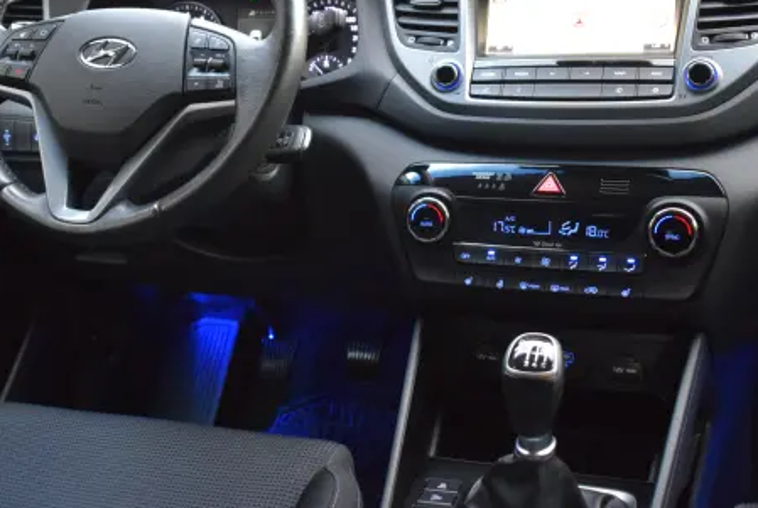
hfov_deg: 41.7
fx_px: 991
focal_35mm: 47
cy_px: 167
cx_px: 322
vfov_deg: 28.6
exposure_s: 1/60
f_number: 3.8
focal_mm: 22
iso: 1600
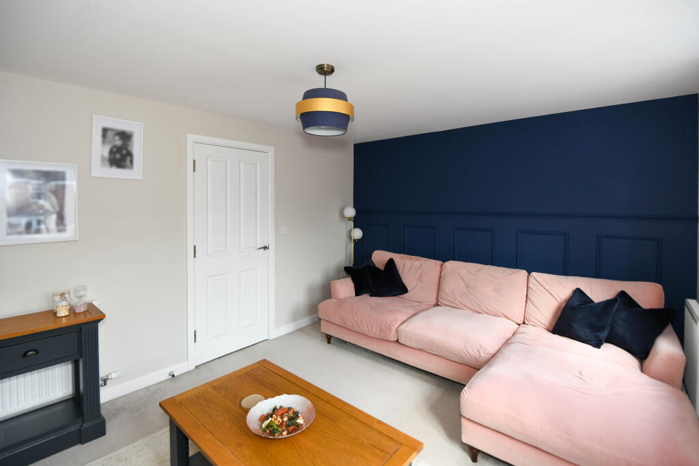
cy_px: 233
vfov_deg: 73.8
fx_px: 311
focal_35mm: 16
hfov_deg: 96.7
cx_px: 350
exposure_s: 1/80
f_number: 6.3
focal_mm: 16
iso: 500
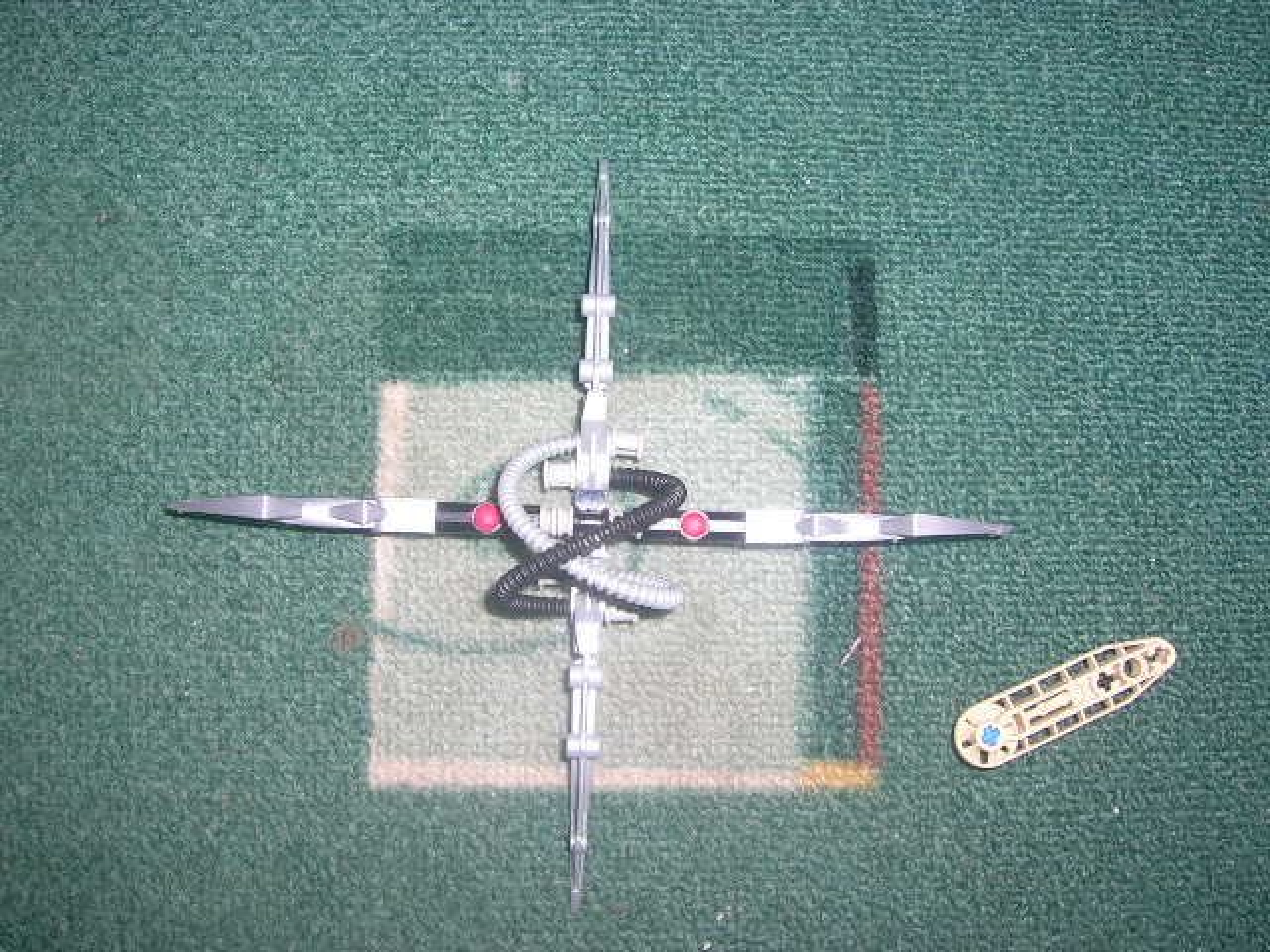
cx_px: 635
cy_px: 476
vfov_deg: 40.7
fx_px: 1284
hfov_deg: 52.6
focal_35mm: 35
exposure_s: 1/60.1
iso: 50
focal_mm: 5.4
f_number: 4.8
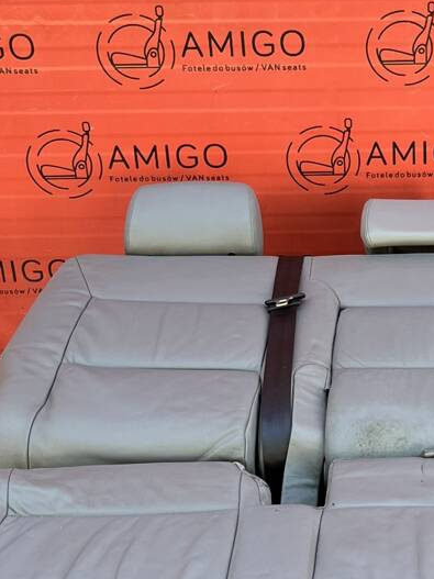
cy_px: 324
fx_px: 1321
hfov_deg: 18.2
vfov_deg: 24.7
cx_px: 430
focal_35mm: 79
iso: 32
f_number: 1.6
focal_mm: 5.1
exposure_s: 1/122
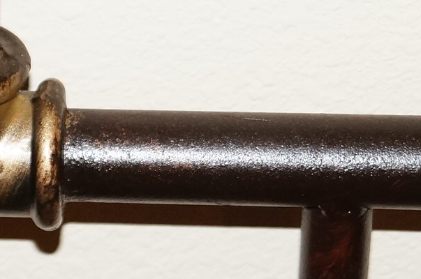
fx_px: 2487
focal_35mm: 213
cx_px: -43
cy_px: -78
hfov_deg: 9.6
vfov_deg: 6.4
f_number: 5
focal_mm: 35
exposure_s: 1/60
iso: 800
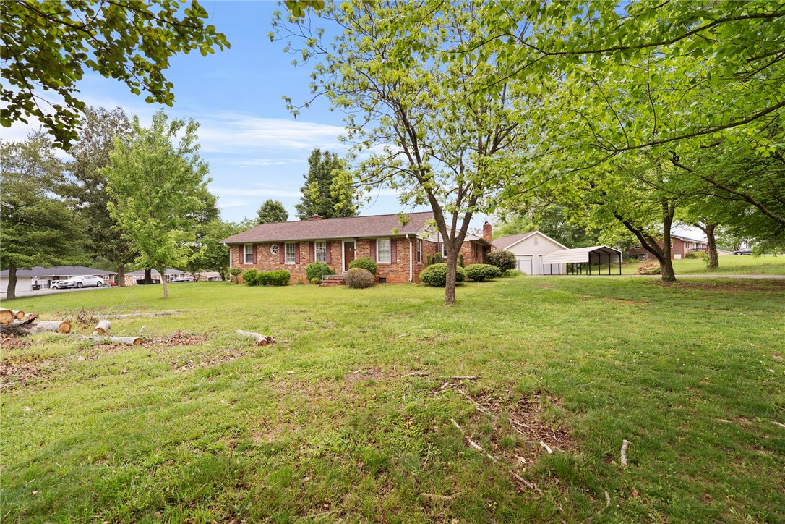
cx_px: 392
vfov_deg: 81.2
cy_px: 262
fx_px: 305
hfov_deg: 104.3
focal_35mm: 14
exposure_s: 1/25
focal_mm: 14
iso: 100
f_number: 6.3
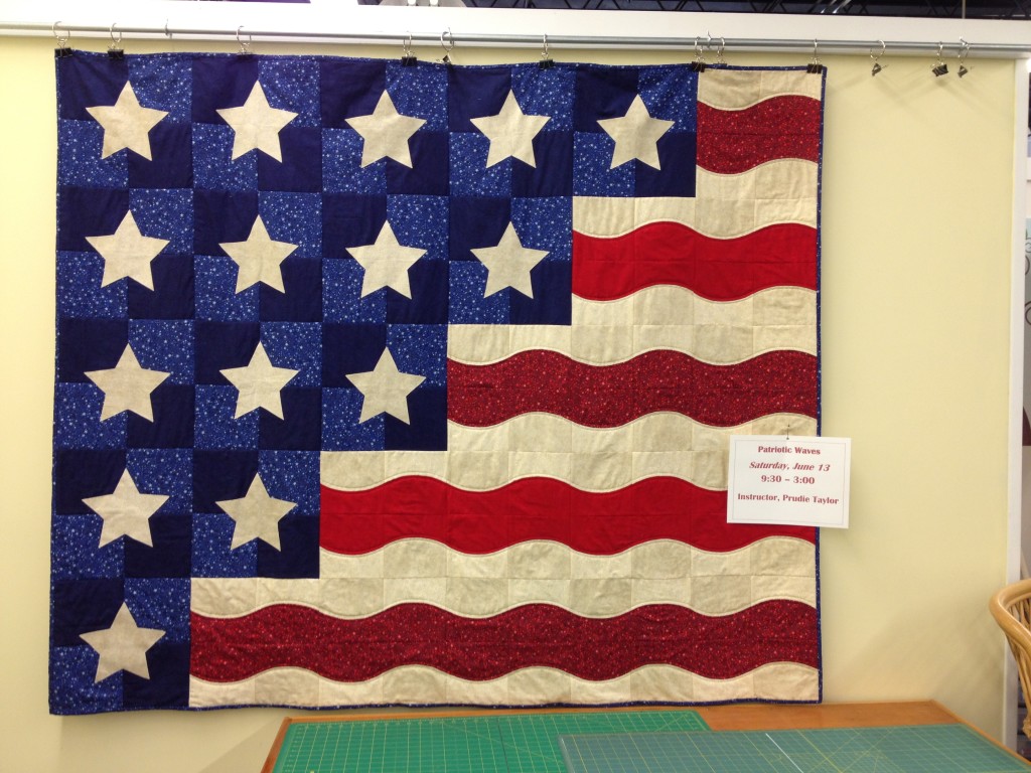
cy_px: 386
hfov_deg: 52.6
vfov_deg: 40.7
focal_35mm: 35
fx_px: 1042
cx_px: 516
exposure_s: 1/20
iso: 64
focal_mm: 4.28
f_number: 2.4
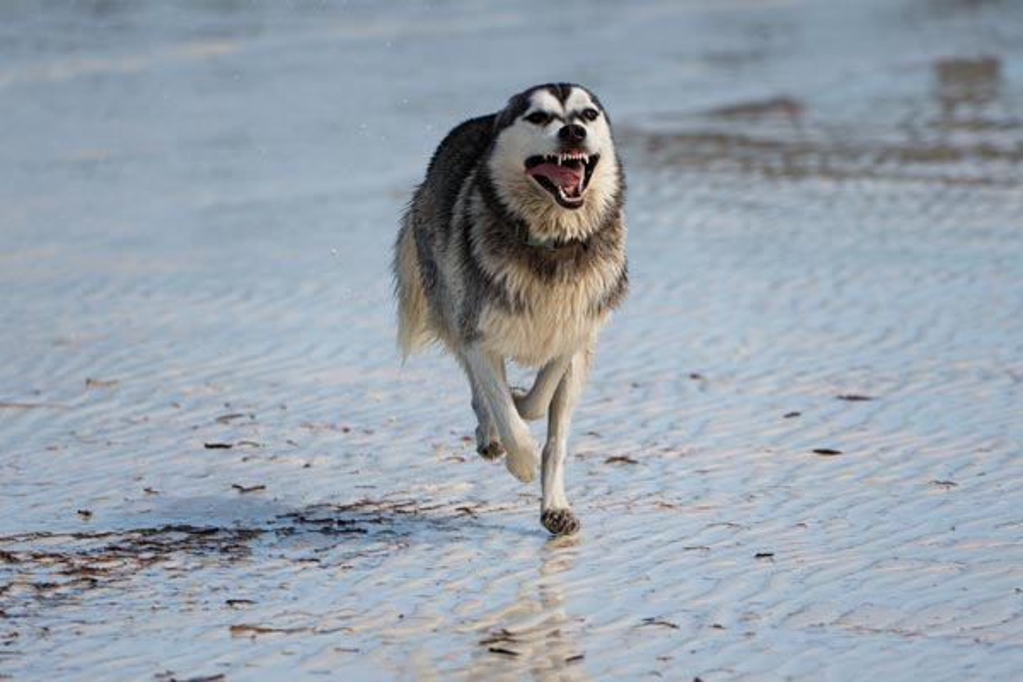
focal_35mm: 400
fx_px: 11366
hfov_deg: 5.2
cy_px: 341
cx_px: 512
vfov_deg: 3.4
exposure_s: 1/1600
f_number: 8
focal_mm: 400
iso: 200
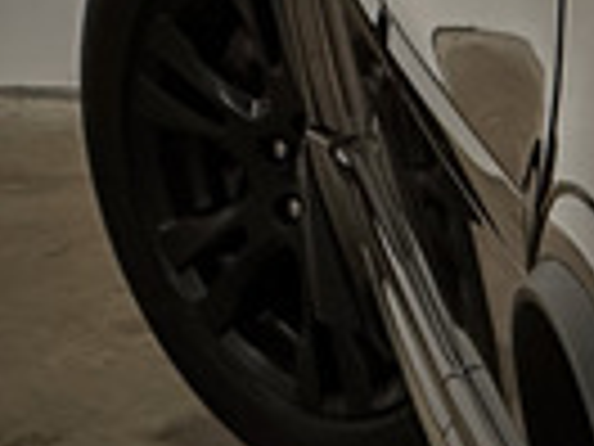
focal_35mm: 351
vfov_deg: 4.2
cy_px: 14
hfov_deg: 5.5
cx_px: 1166
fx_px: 6023
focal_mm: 9
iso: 200
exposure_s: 1/50
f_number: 2.8
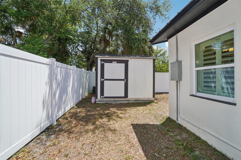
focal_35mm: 15
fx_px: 100
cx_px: 120
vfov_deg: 77.3
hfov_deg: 100.4
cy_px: 80
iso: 100
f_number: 8
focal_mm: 10
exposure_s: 1/125
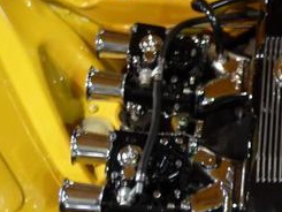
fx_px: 595
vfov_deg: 20.0
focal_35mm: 73
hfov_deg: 24.9
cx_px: 308
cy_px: 161
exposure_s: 1/4
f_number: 2.8
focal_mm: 6
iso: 200
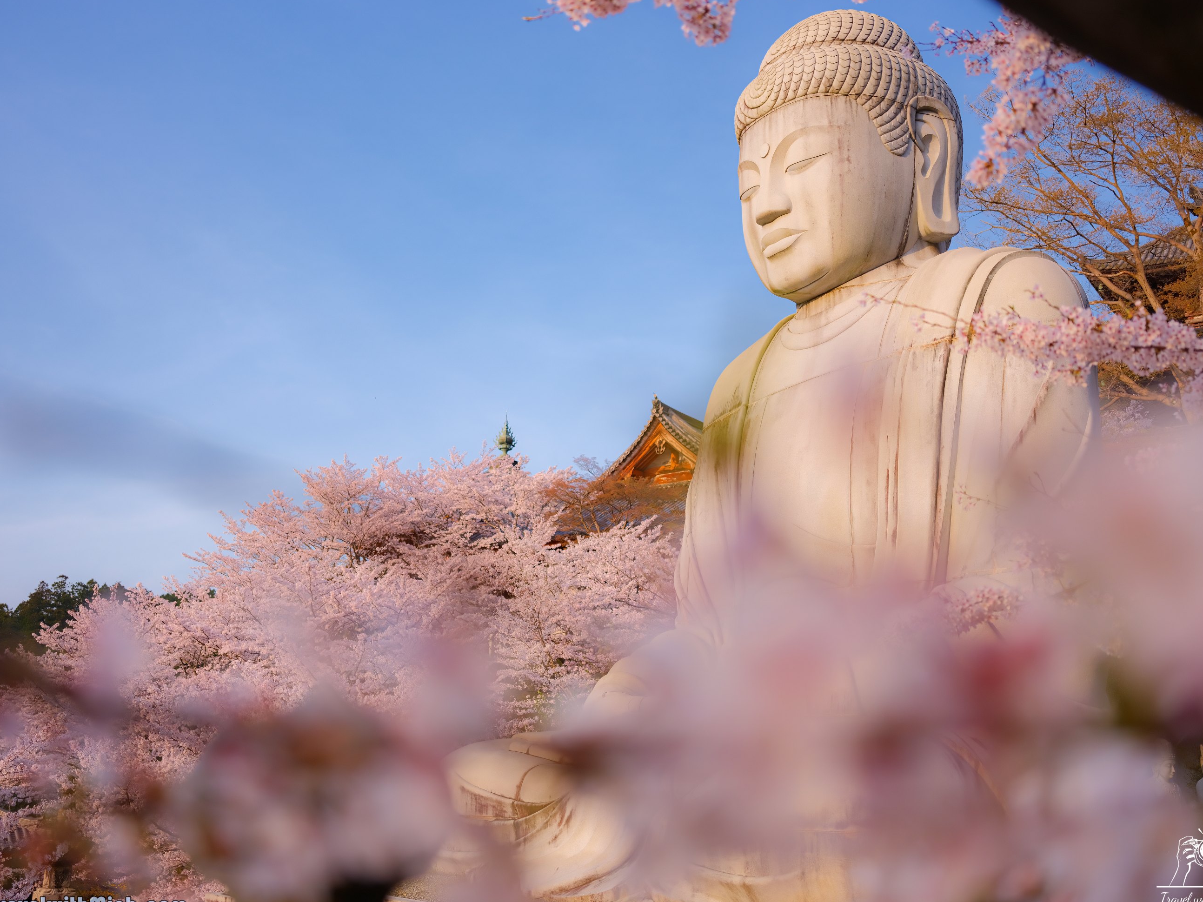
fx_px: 1321
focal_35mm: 38
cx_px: 617
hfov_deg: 49.0
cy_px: 442
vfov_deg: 37.7
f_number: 2.8
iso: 200
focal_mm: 45
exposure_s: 1/1000
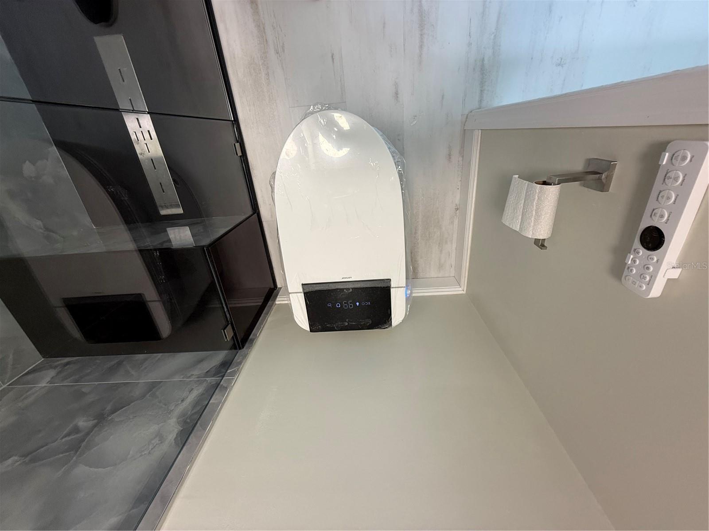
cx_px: 354
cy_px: 266
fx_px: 287
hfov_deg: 102.1
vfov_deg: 85.7
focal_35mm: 14
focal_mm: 2.22
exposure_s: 1/120
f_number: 2.2
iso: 160
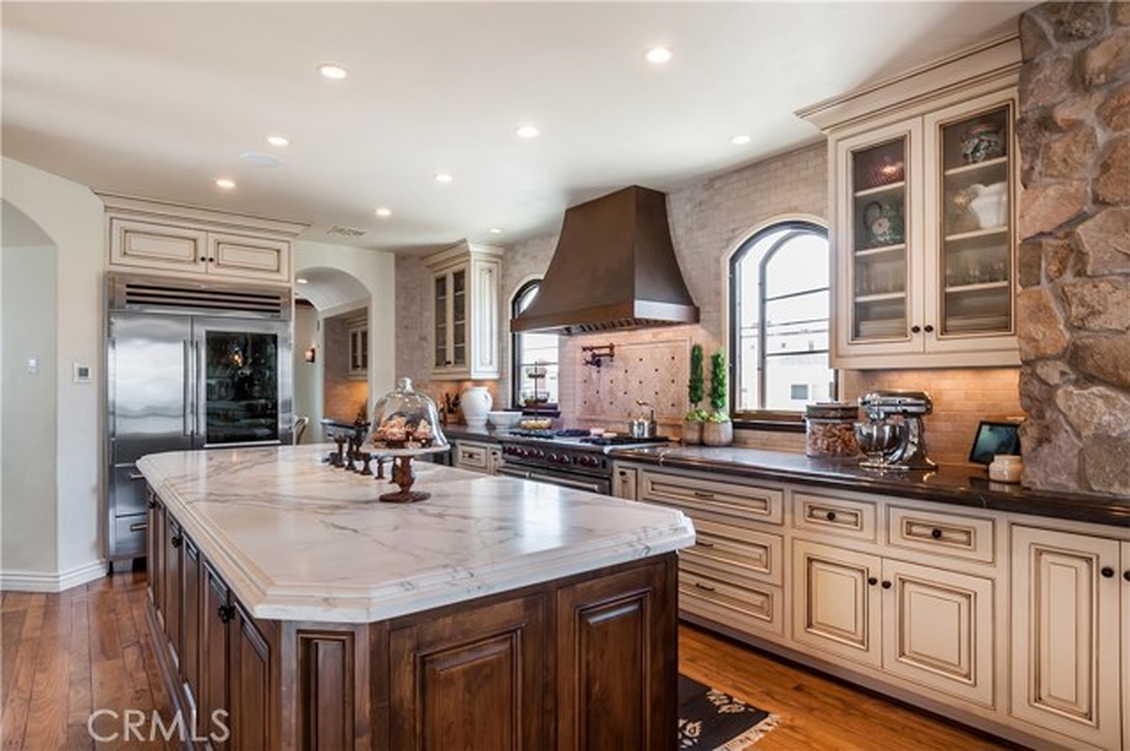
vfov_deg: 63.1
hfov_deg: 85.5
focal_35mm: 20
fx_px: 611
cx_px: 565
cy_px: 376
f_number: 14
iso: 200
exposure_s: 1/4
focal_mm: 13
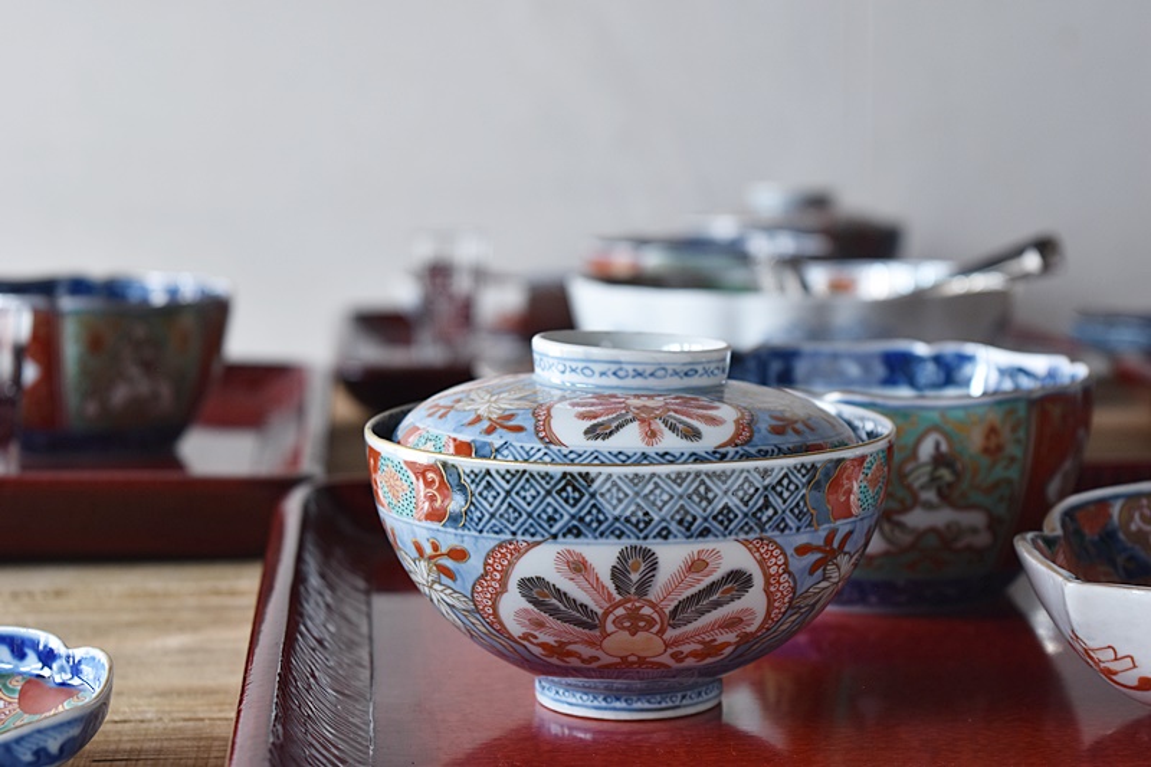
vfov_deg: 16.5
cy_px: 384
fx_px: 2637
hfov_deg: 24.6
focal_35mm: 82
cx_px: 576
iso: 400
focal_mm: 55
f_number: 5.6
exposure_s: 1/10
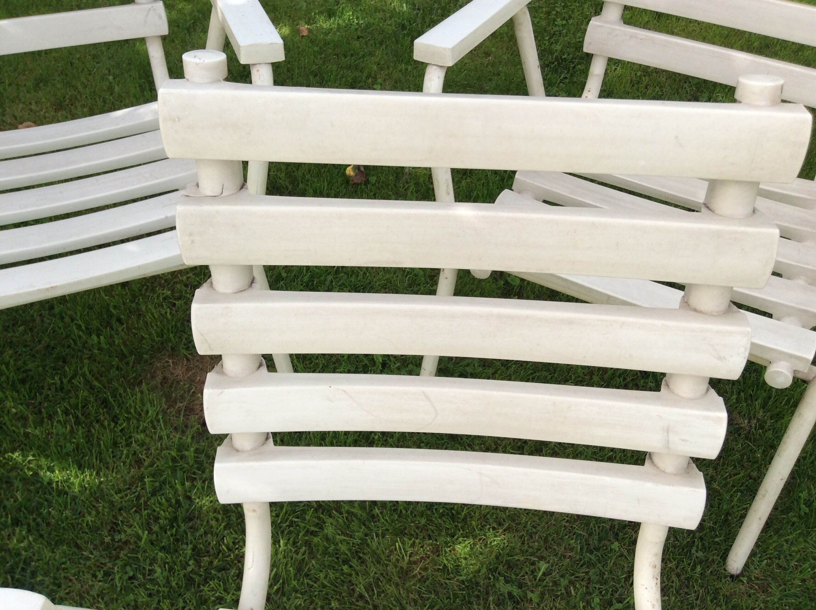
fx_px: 753
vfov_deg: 44.1
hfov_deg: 56.9
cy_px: 305
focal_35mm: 32
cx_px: 408
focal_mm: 3.3
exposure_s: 1/566
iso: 32
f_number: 2.4
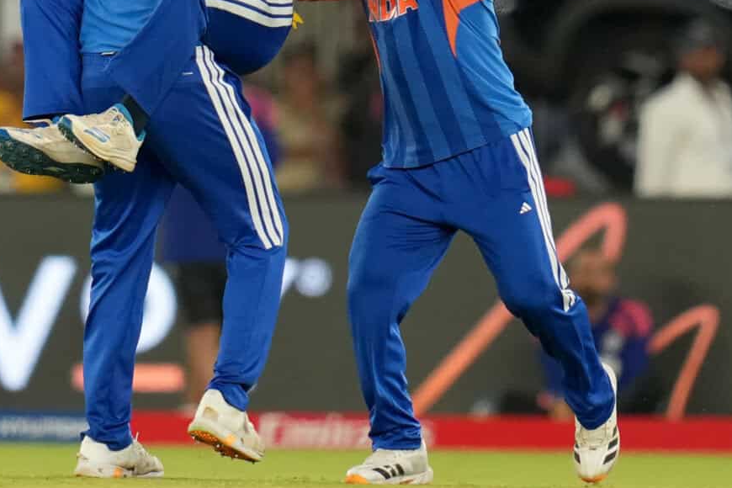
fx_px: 14029
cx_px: 257
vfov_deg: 2.0
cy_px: 84
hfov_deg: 3.0
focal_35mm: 690
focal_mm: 400
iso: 1600
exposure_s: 1/1250
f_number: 2.8
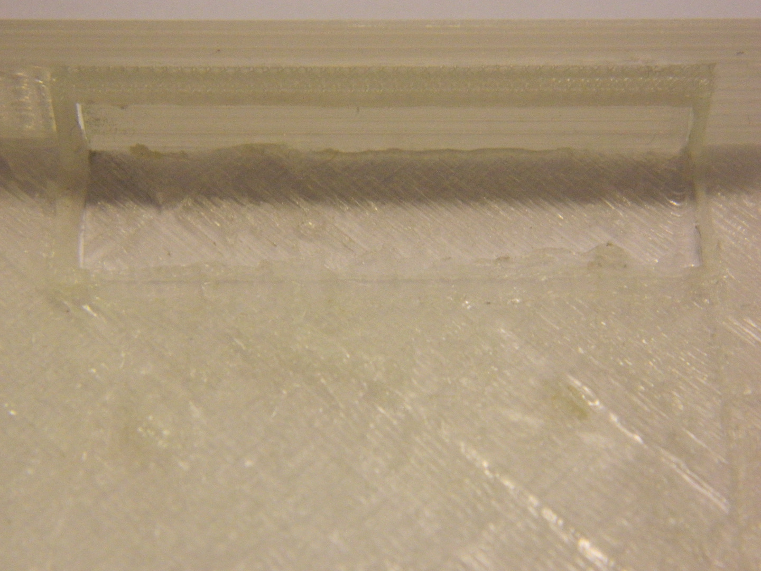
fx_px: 2264
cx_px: 380
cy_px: 286
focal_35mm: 103
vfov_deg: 14.4
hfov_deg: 19.1
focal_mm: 18.6
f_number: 4.5
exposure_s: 1/60
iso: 400
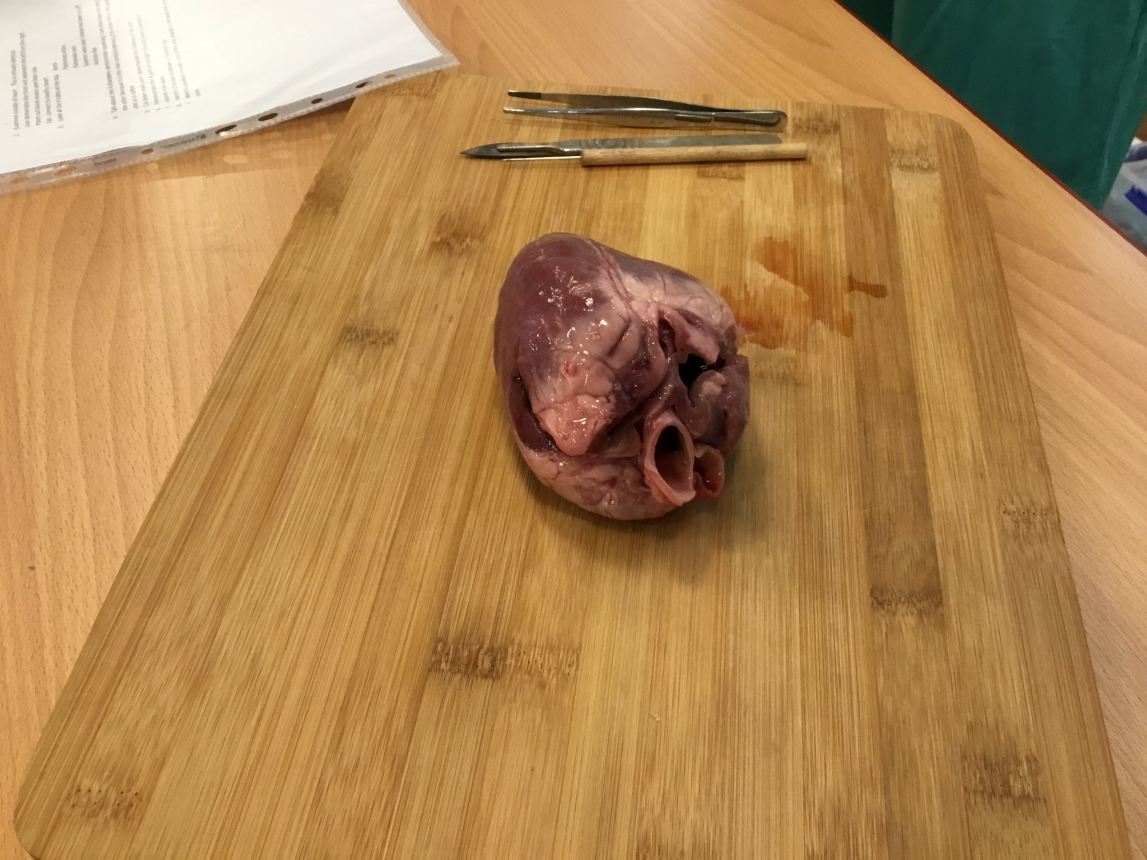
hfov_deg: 58.4
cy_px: 430
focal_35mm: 31
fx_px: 1027
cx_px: 574
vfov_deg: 45.4
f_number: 2.4
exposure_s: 1/33
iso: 125
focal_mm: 3.3
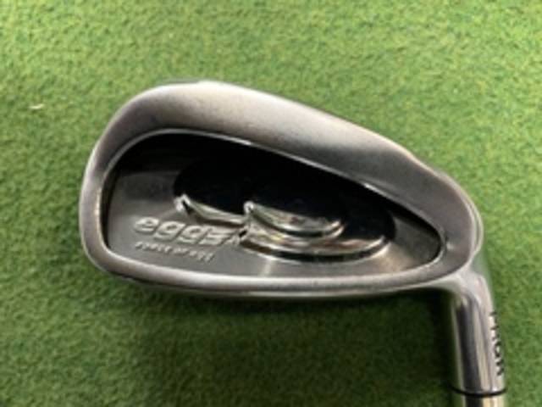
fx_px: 407
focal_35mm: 26
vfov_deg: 53.1
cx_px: 271
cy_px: 204
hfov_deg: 67.3
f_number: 1.8
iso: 320
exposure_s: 1/40
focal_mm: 4.25
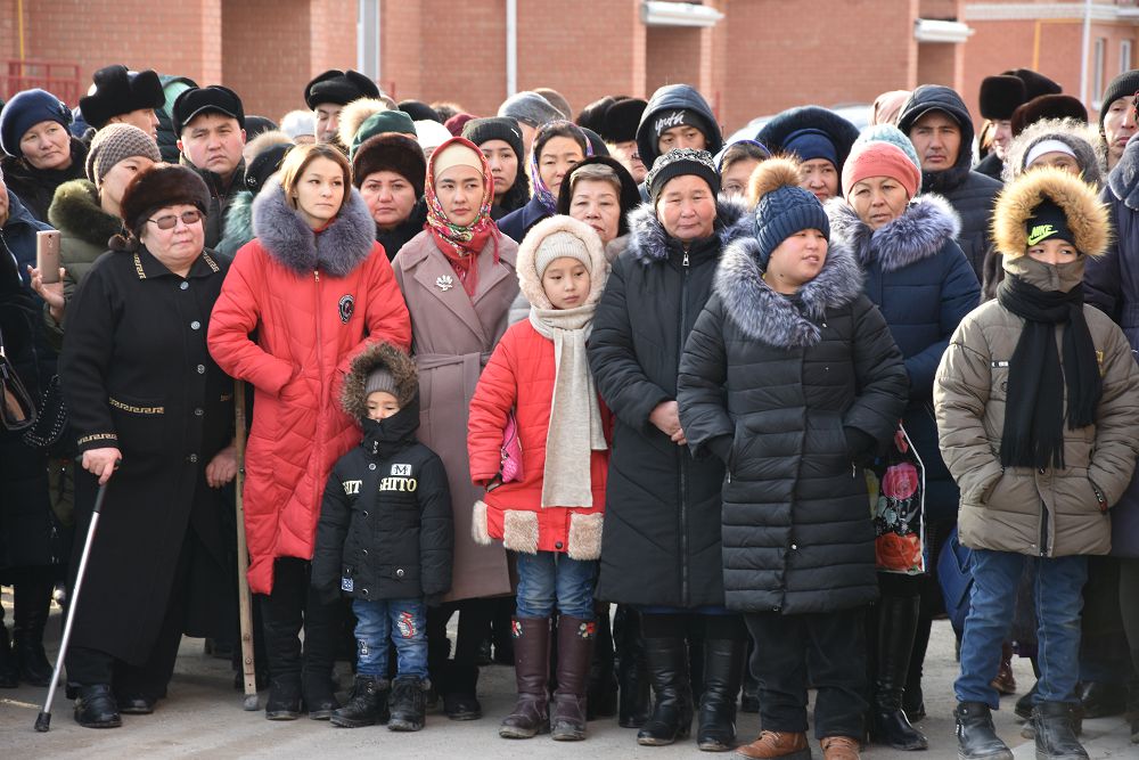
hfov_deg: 13.0
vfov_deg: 8.7
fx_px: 4984
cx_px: 570
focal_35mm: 158
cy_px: 380
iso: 200
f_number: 5.6
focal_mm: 105
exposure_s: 1/100
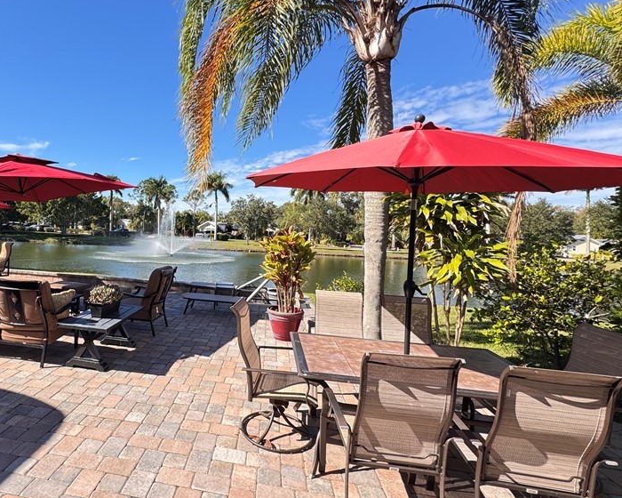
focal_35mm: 20
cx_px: 201
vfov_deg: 68.0
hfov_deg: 77.5
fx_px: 368
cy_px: 233
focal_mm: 2.22
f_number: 2.2
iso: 40
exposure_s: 1/646
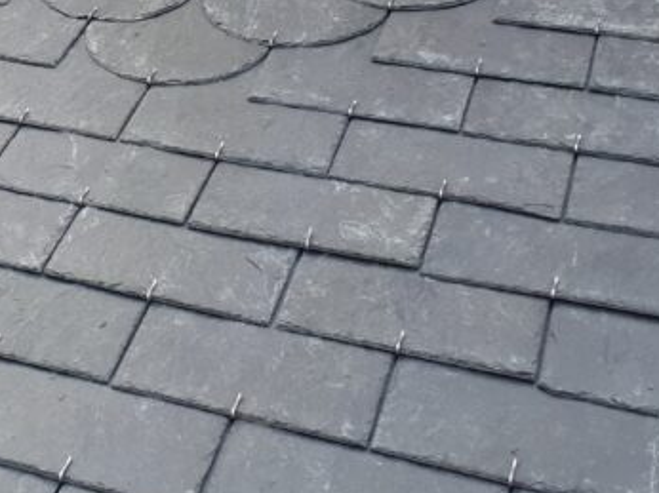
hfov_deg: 23.1
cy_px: -67
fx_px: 1522
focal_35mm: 80
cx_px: -48
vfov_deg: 17.7
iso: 40
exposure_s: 1/225
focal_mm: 3.6
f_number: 1.9
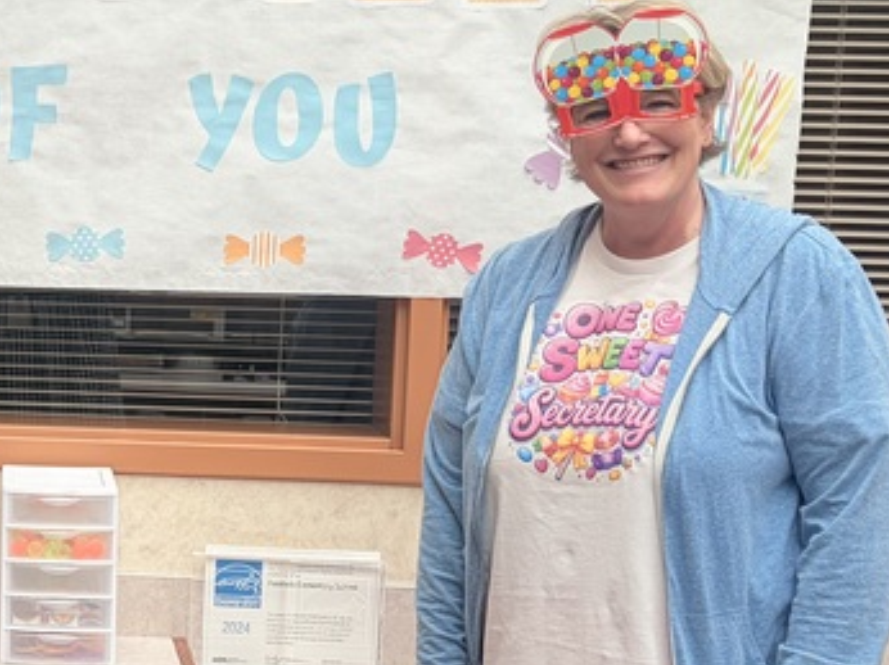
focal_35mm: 77
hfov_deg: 23.6
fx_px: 1976
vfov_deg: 19.1
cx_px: -121
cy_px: 365
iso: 40
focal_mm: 5.96
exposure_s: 1/211
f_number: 1.6
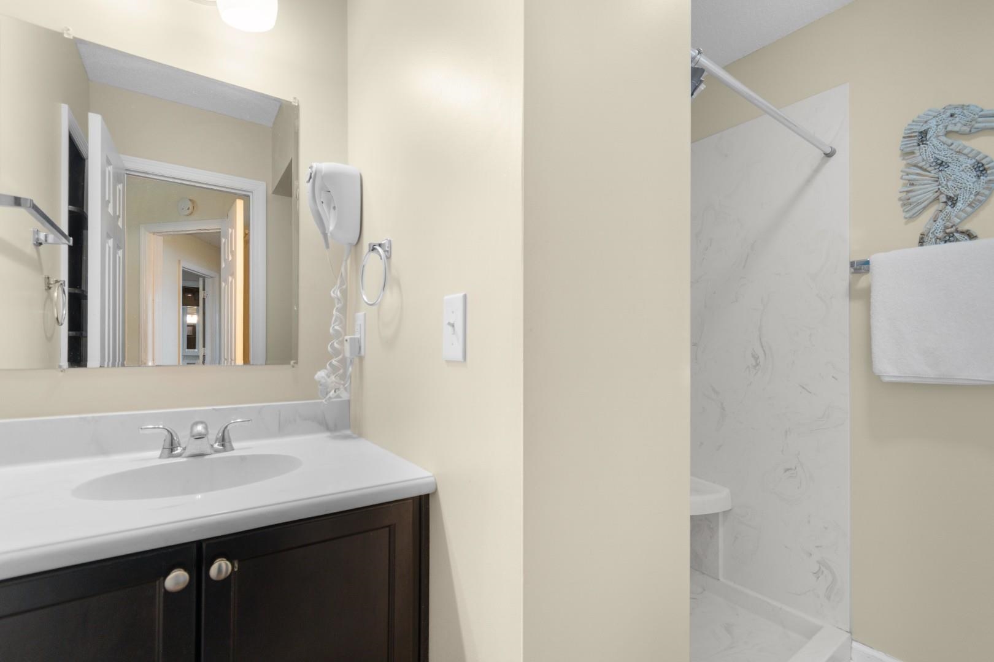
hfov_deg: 100.4
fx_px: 414
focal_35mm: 15
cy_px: 331
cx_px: 497
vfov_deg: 77.3
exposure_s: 1/10
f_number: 4.5
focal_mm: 10
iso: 100
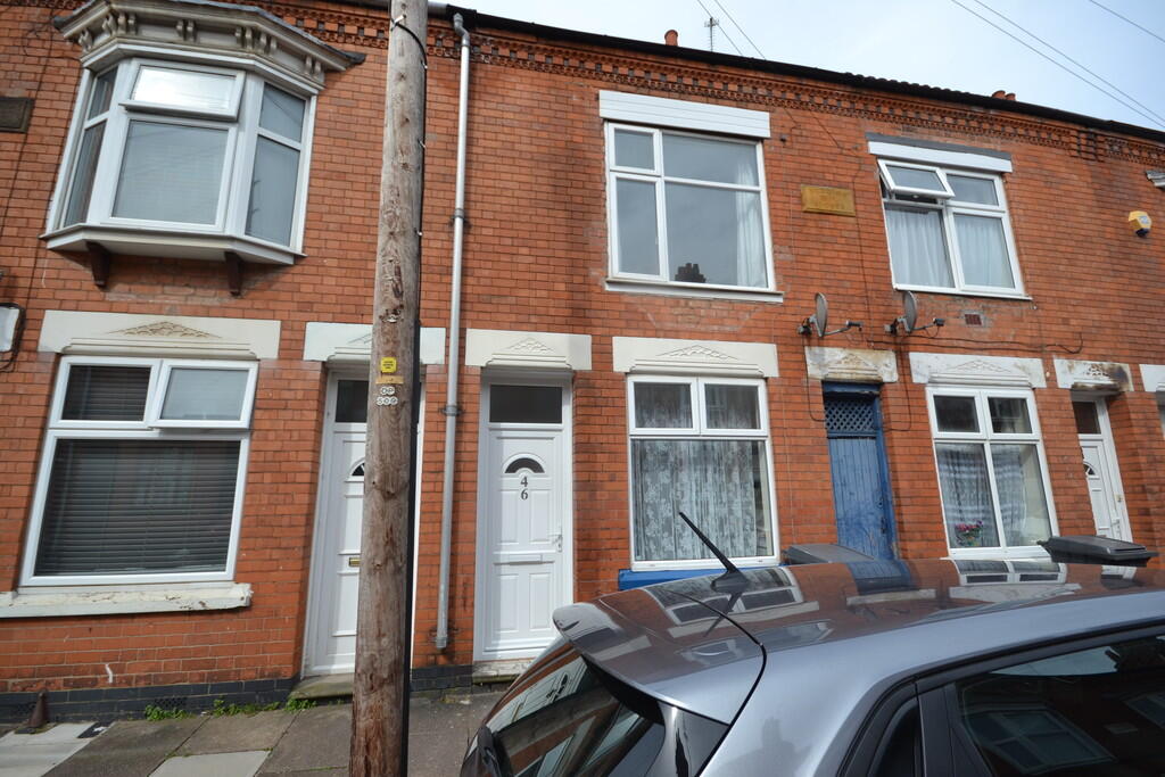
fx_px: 485
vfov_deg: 77.3
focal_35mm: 15
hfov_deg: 100.4
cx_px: 582
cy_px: 388
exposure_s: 1/200
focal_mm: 10
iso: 100
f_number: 7.1
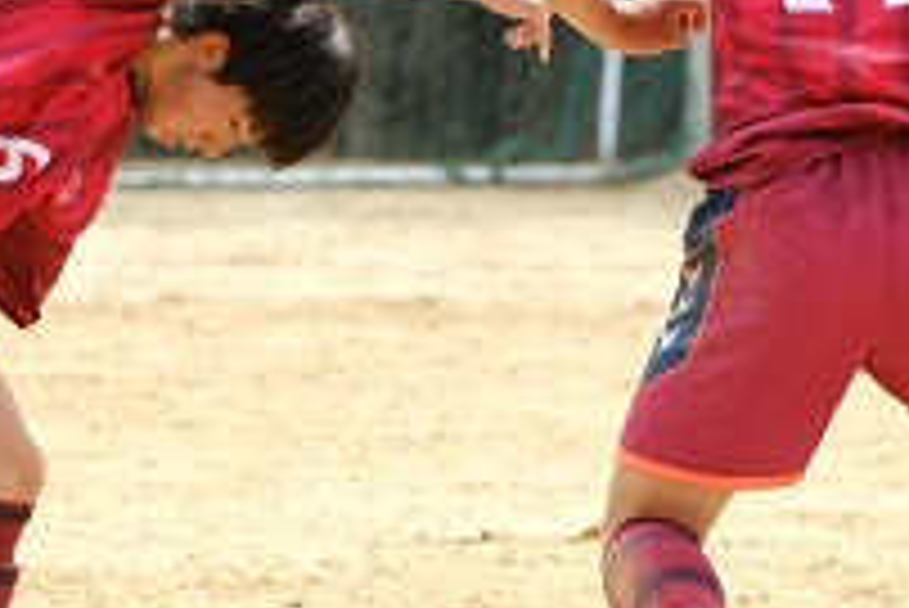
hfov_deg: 2.8
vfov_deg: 1.9
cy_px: 295
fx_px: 18622
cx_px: 310
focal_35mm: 737
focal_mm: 198.9
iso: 800
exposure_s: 1/1000
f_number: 6.4
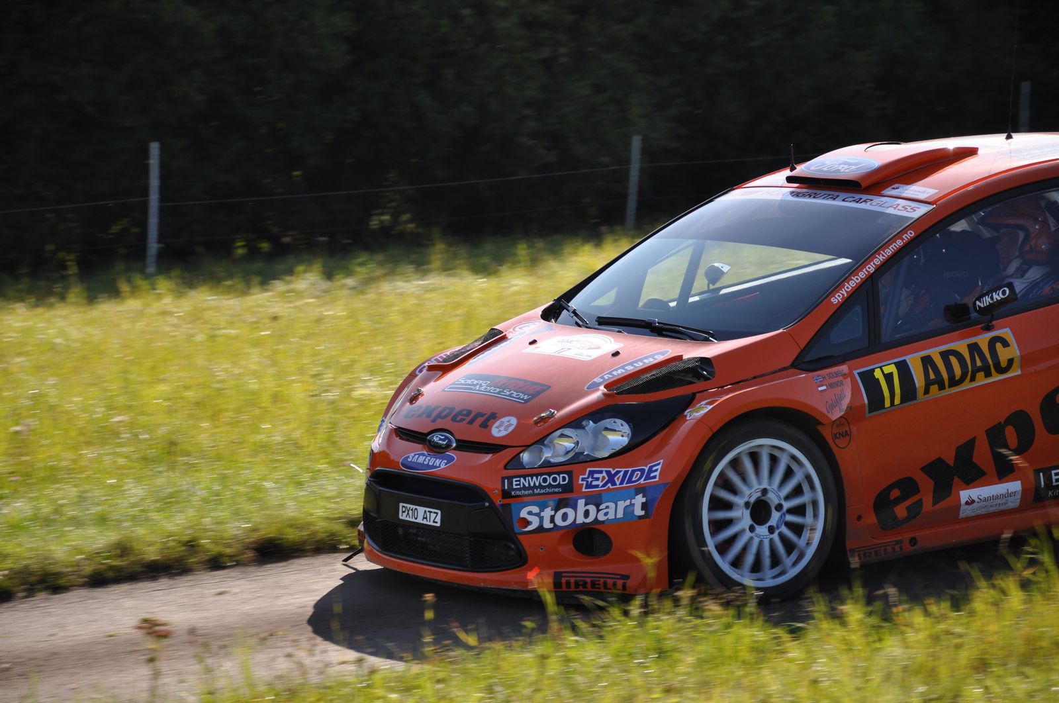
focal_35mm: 158
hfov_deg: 13.1
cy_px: 352
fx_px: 4627
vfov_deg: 8.7
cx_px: 530
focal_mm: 105
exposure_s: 1/500
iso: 200
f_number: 5.6
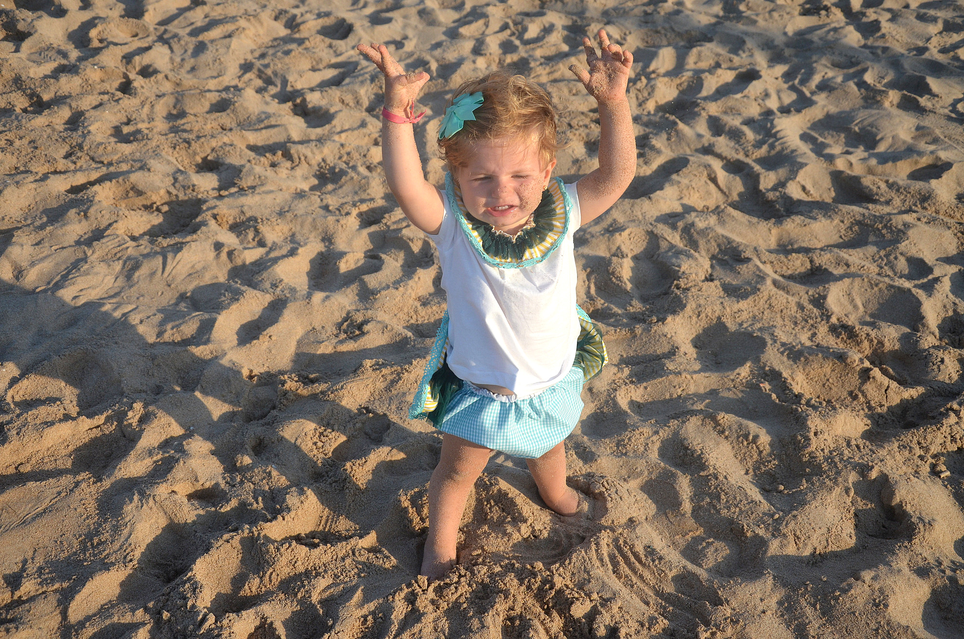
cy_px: 320
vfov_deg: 34.1
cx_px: 482
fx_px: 1042
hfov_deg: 49.6
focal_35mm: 39
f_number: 4.5
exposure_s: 1/1600
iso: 320
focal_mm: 26
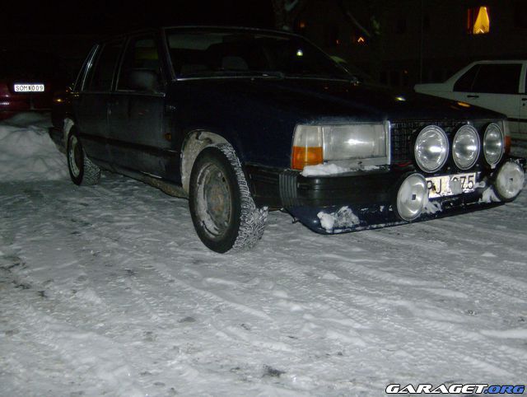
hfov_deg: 51.3
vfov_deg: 39.8
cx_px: 264
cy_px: 198
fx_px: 549
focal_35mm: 36
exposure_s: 1/60
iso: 200
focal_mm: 6
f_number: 2.8
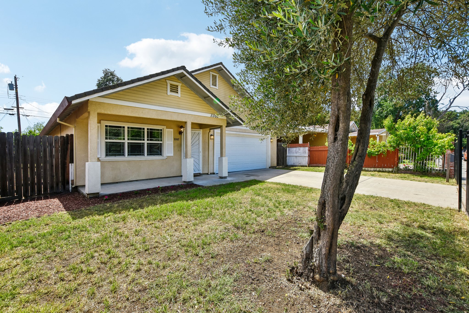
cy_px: 156
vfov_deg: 77.3
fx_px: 195
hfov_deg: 100.4
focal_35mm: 15
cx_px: 234
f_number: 8
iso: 100
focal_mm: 10
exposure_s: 1/200
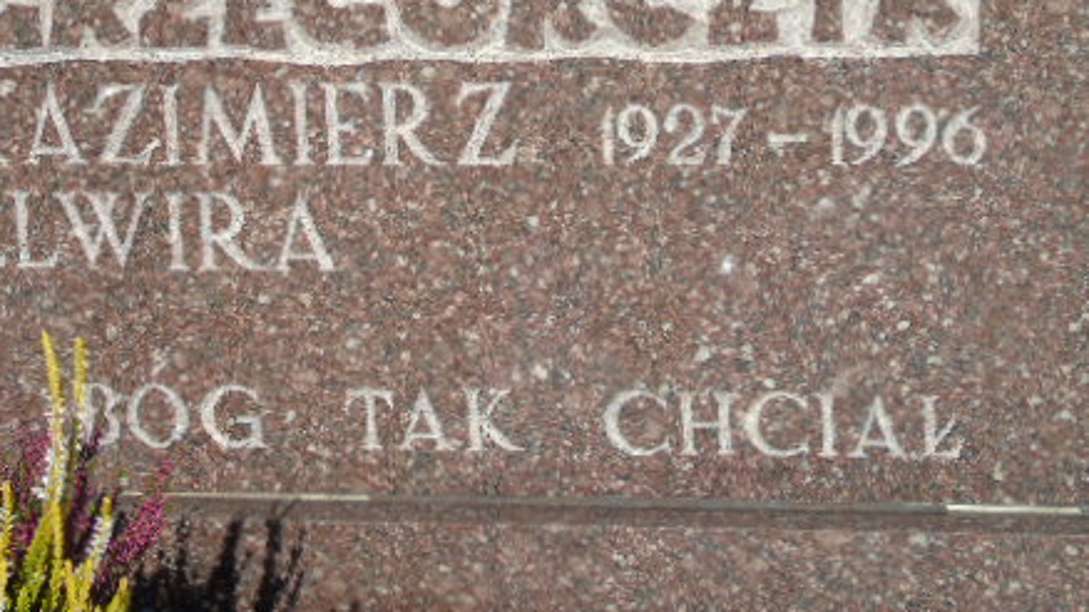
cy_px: 67
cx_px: 405
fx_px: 4965
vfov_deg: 7.0
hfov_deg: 12.5
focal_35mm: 172
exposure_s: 1/500
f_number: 4.4
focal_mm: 19
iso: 80
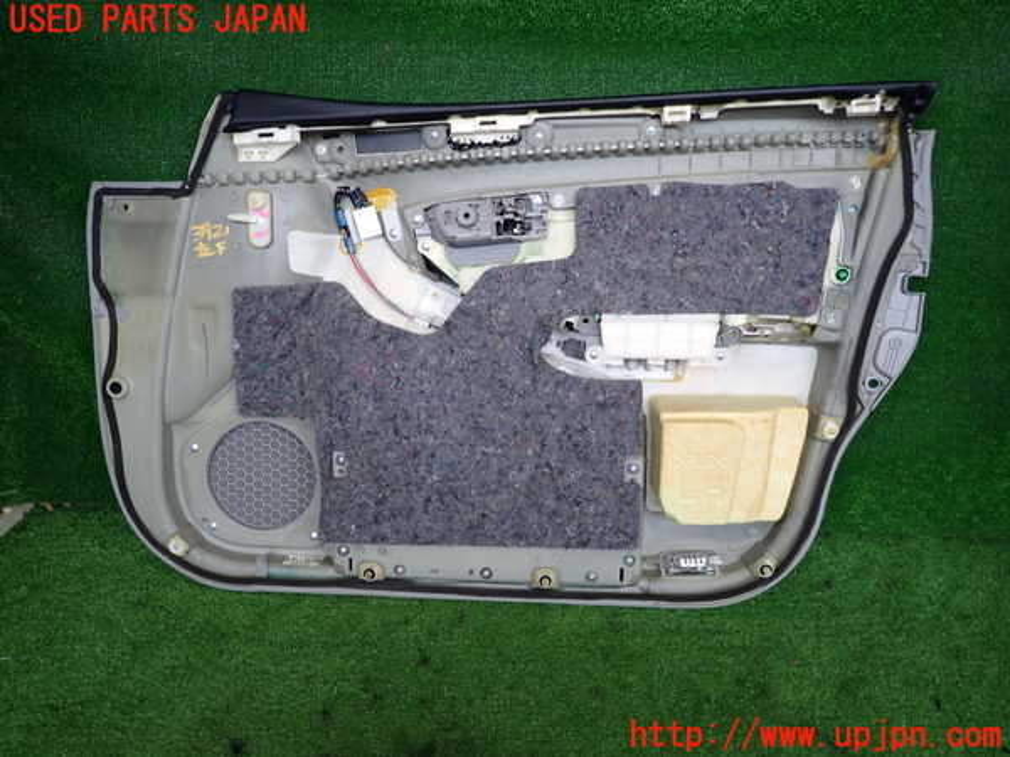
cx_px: 505
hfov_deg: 69.4
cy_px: 378
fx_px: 729
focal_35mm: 25
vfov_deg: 54.9
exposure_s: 1/100
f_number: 2
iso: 200
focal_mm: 4.5
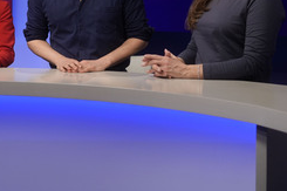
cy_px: 32
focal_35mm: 83
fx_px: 661
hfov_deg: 23.9
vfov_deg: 16.3
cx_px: 32
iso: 640
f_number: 2.2
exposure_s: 1/250
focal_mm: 30
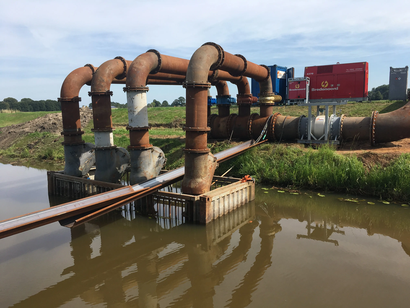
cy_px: 154
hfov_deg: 61.7
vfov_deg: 48.2
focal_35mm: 29
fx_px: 343
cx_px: 205
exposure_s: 1/1304
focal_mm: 4.15
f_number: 2.2
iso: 25
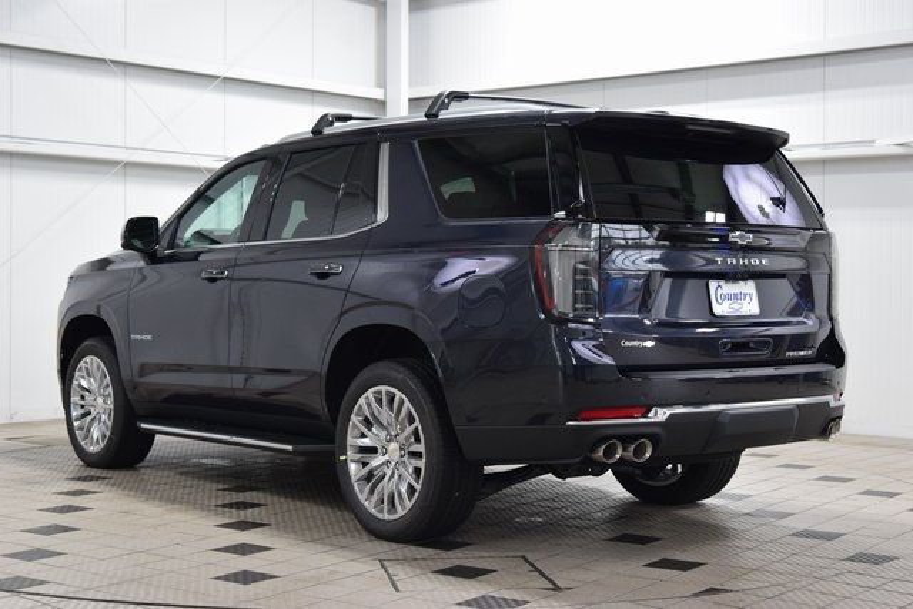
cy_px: 304
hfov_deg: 35.0
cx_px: 456
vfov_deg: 23.8
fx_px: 1446
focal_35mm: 57
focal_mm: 38
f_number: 5
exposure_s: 1/60
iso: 1600
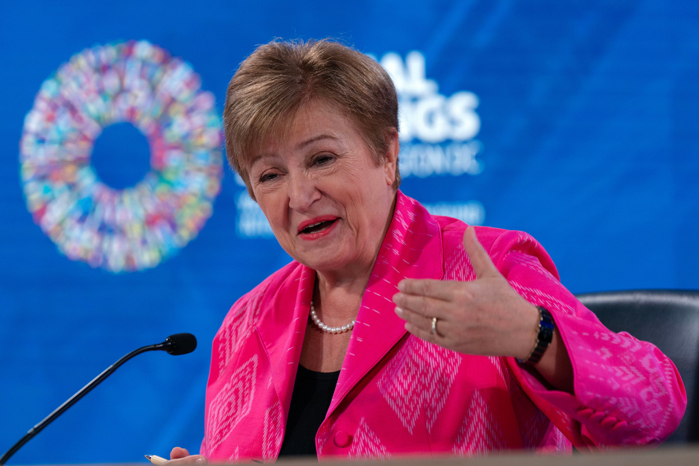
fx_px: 3884
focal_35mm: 200
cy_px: 233
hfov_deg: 10.3
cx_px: 350
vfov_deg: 6.9
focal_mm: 200
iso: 800
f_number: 3.5
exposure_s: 1/320
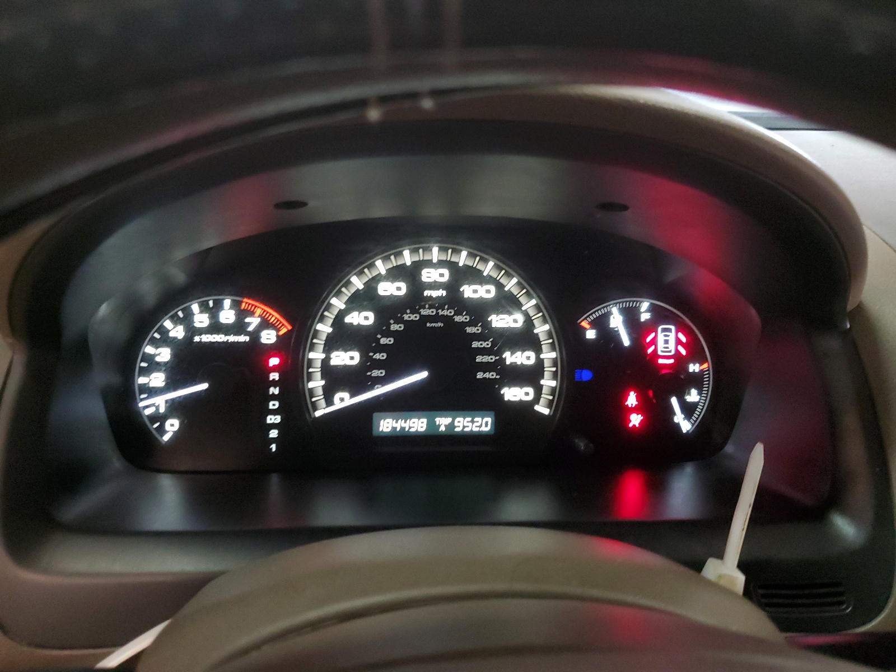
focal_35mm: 26
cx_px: 448
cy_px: 336
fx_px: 673
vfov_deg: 53.1
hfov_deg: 67.3
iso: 325
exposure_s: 1/15
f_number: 1.5
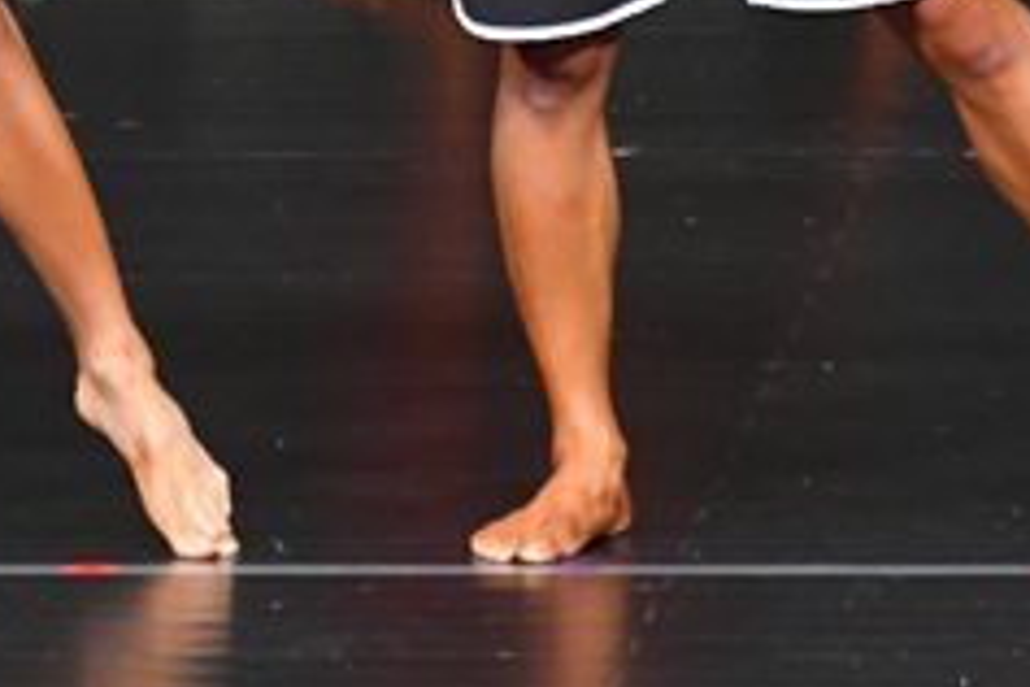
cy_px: -400
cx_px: 20
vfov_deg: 1.3
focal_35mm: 1031
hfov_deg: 2.0
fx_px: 29496
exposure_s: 1/400
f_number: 5.6
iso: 4000
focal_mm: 210
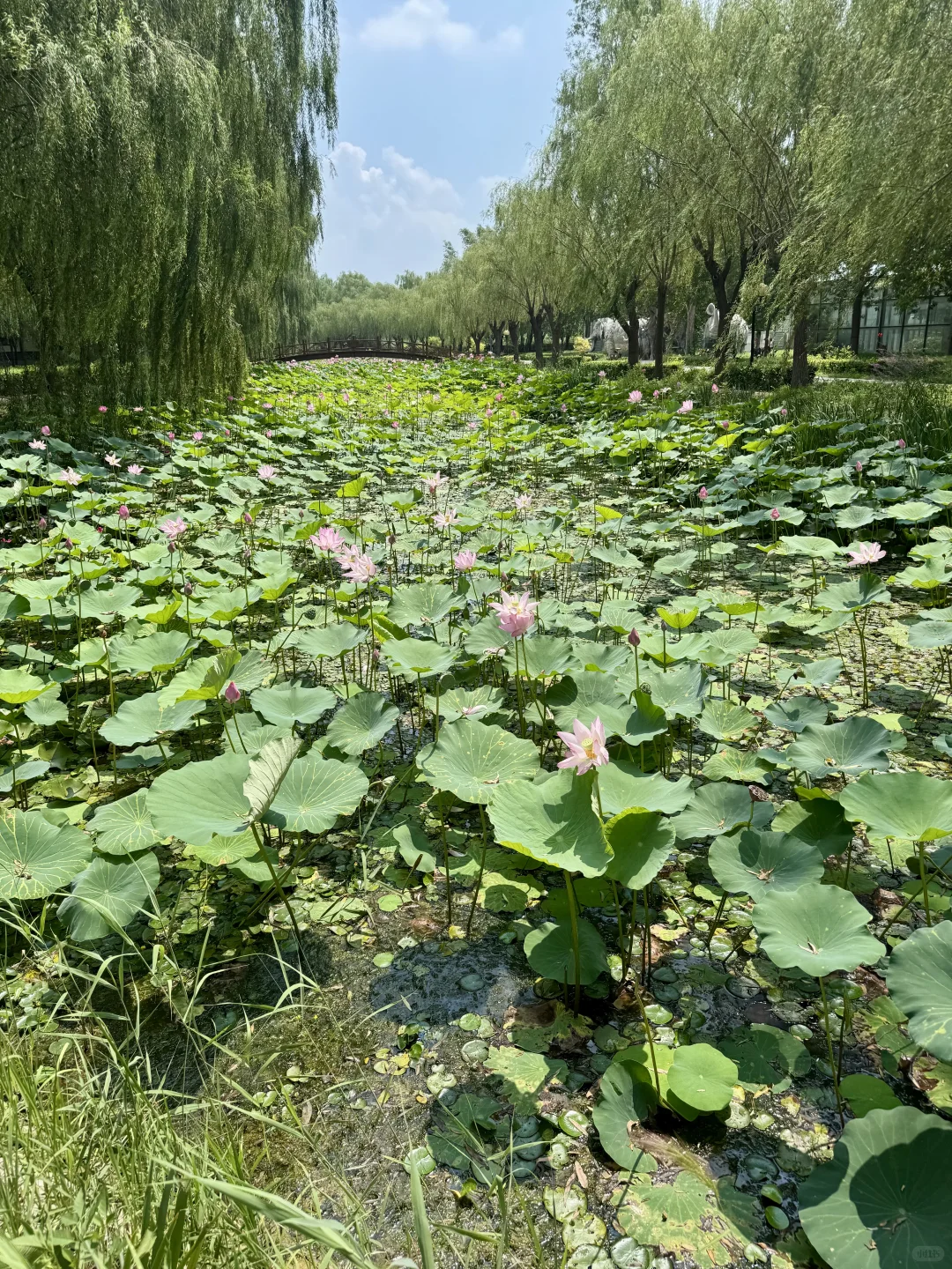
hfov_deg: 56.8
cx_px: 476
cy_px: 634
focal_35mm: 24
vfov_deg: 71.6
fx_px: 880
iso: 80
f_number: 1.78
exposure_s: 1/3802
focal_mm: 6.76
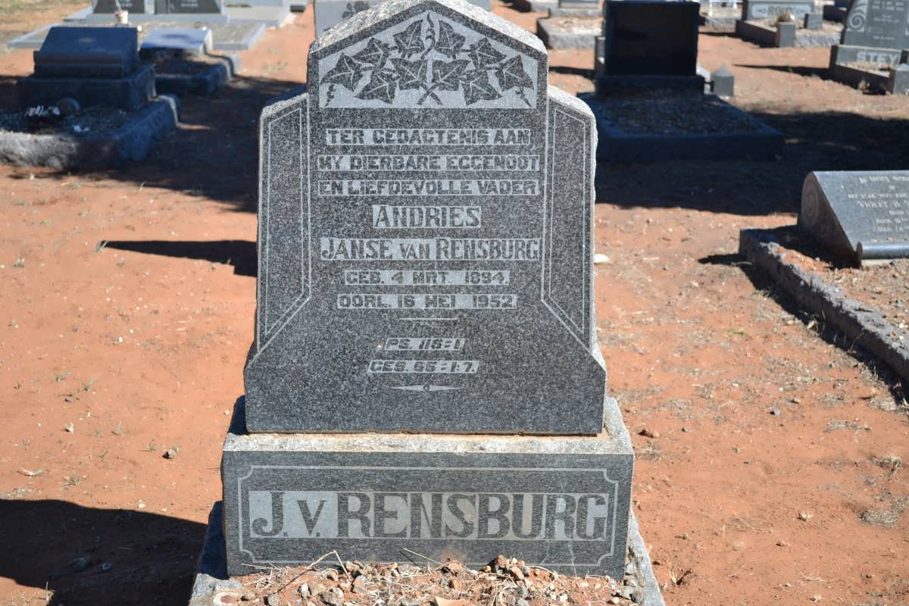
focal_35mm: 52
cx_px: 454
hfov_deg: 37.9
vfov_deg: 25.8
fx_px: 1326
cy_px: 303
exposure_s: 1/125
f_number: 5.6
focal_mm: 35
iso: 160
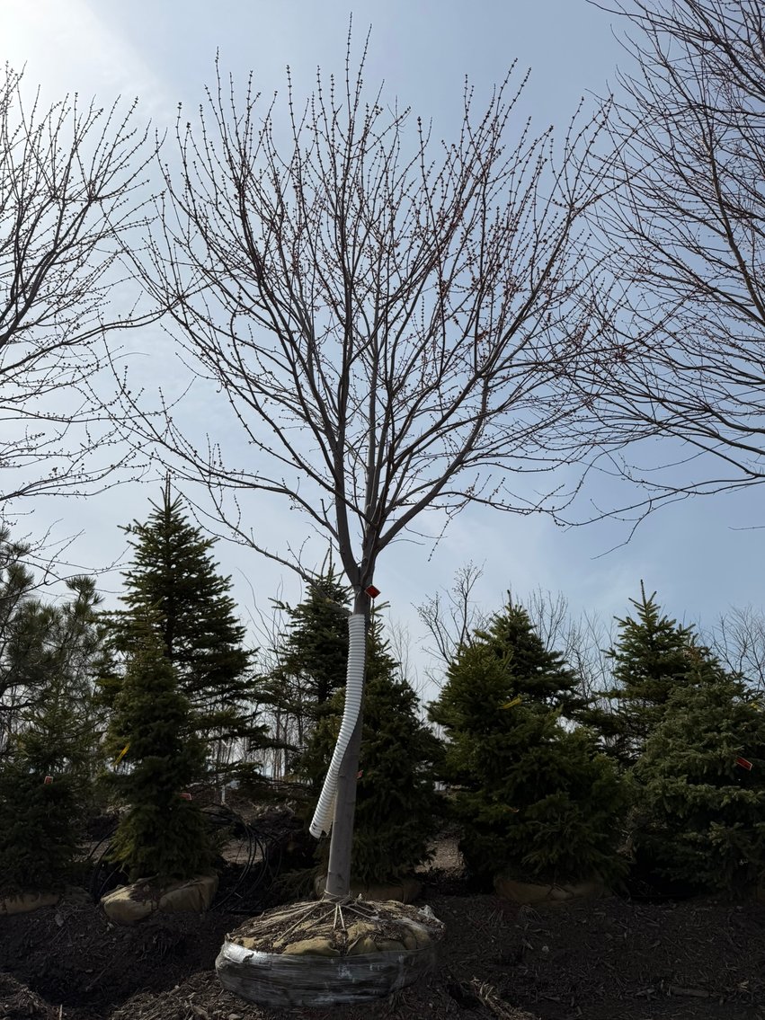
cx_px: 382
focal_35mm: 24
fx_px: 707
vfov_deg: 71.6
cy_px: 510
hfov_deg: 56.8
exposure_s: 1/14286
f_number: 1.78
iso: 80
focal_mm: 6.76
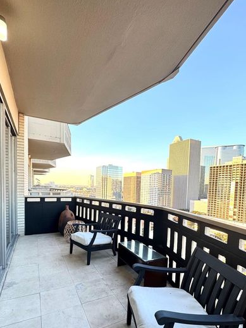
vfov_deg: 86.7
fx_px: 171
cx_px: 128
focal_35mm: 18
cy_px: 196
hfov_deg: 71.5
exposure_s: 1/99
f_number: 2.2
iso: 80
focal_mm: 2.22
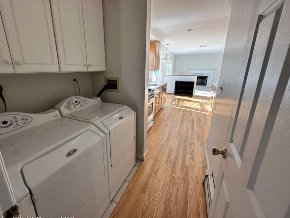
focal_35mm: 16
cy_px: 106
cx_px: 131
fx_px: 134
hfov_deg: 94.2
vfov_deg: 78.1
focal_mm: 2.22
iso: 100
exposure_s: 1/99
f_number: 2.2
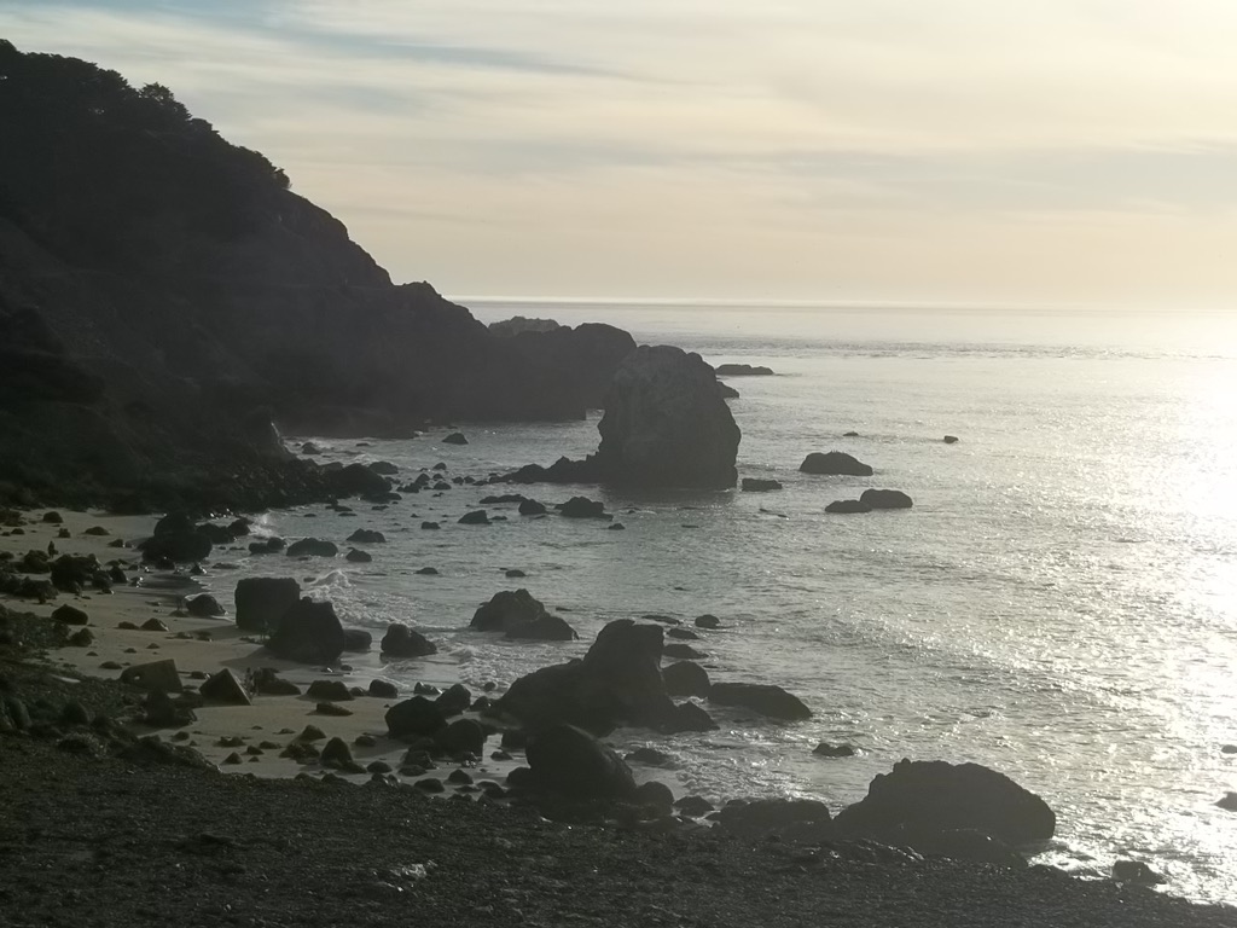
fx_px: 3073
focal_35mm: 86
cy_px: 464
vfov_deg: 17.2
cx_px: 618
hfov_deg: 22.8
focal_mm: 15.4
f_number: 10.7
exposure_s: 1/250
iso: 64
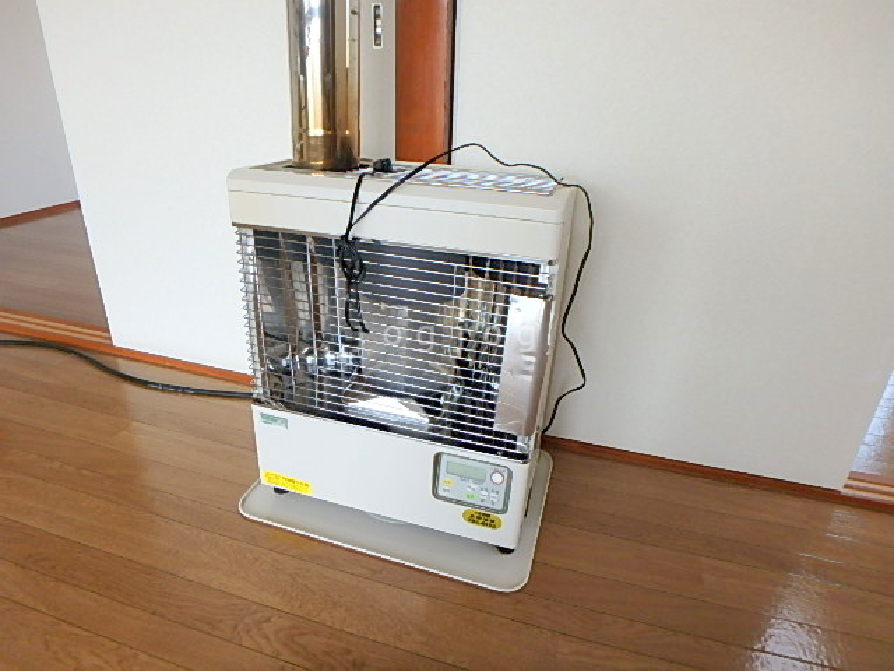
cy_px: 336
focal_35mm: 21
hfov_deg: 79.0
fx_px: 542
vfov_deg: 63.4
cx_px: 447
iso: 125
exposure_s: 1/100
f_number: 3.5
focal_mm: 3.7
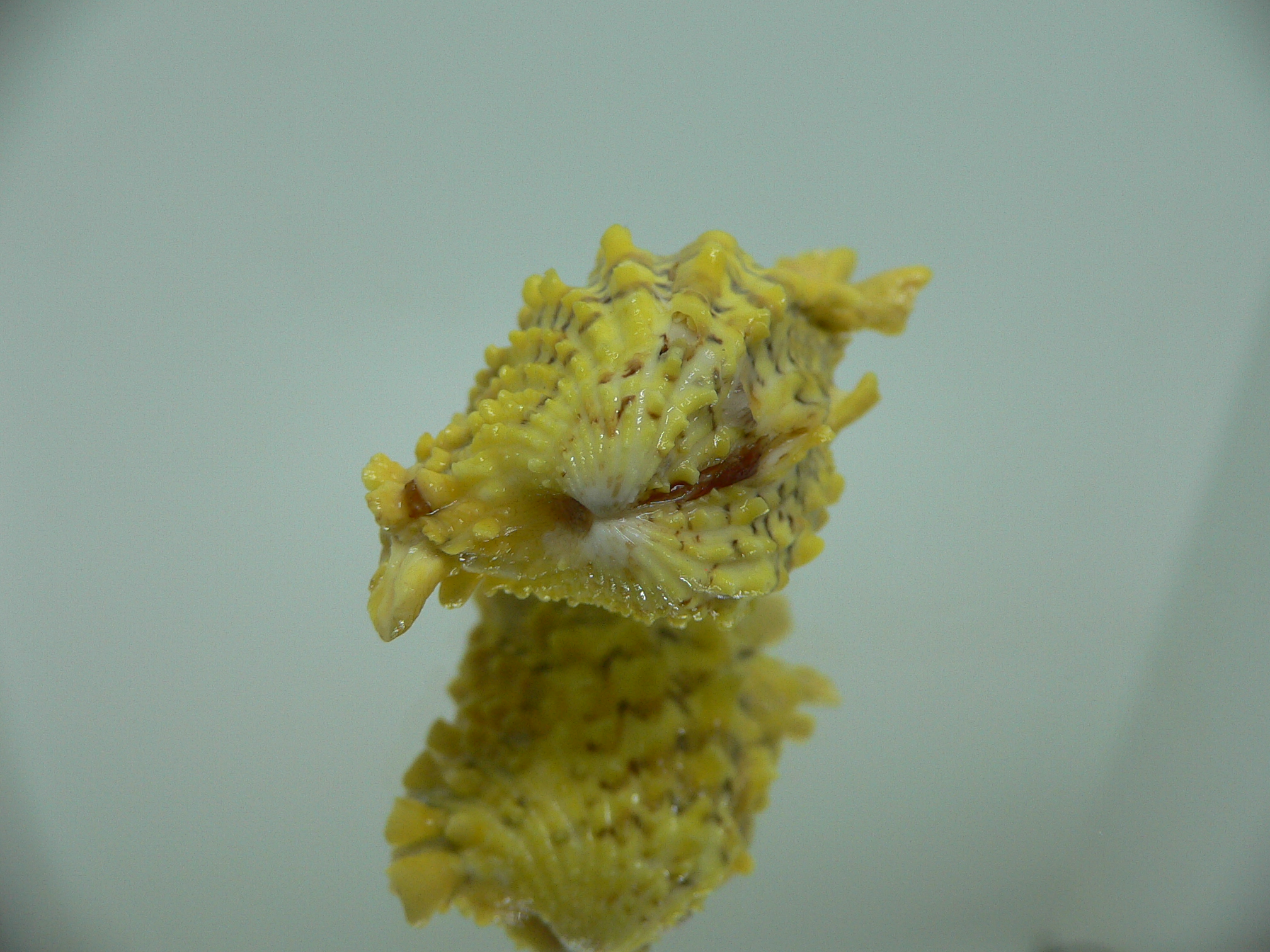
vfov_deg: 40.7
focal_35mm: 35
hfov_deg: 52.6
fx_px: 1284
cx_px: 635
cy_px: 476
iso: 100
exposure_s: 1/60
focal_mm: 4.6
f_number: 2.8
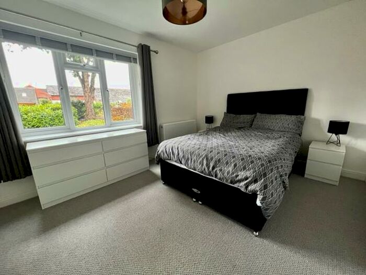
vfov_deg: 89.9
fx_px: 137
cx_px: 183
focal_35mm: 13
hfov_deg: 106.2
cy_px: 138
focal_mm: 1.57
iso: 320
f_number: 1.8
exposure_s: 1/60
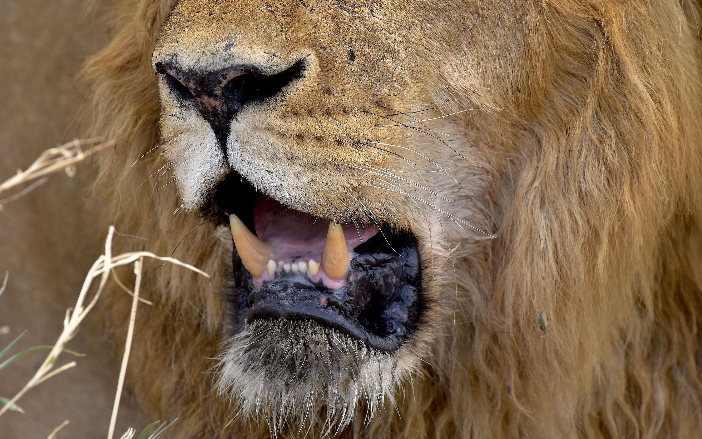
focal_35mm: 816
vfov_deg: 1.6
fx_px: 15612
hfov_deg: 2.6
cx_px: 331
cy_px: 215
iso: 400
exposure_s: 1/400
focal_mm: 500
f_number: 5.6
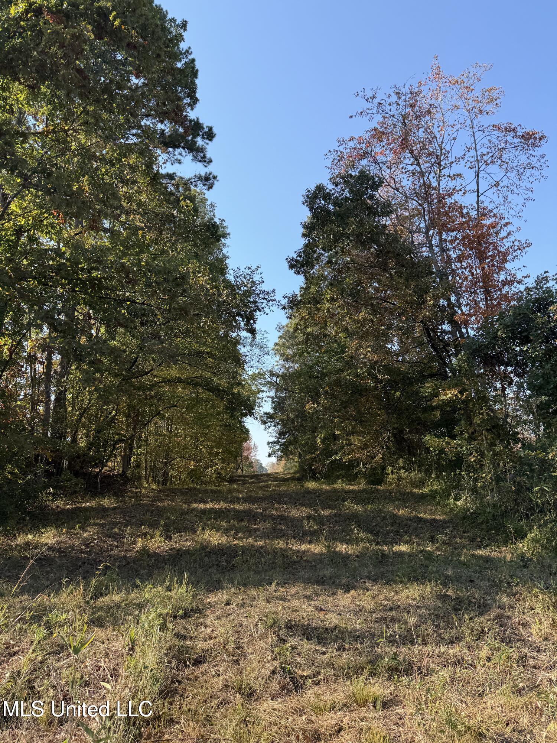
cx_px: 278
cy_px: 372
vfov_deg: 71.6
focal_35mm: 24
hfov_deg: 56.8
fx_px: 515
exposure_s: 1/1727
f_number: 1.78
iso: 80
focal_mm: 6.76
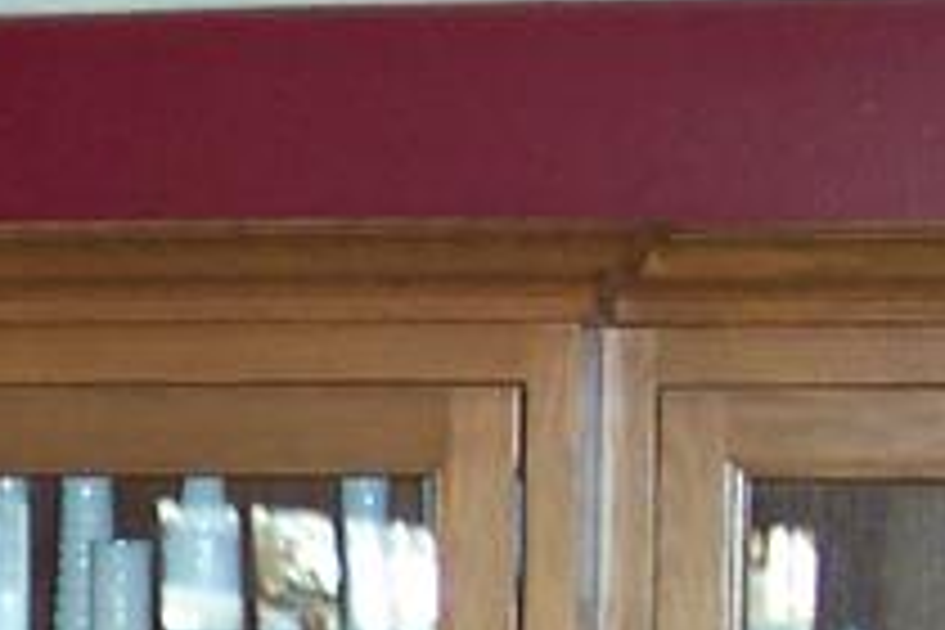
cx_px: -50
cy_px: 1393
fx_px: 4856
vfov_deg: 7.1
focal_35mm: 185
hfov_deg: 11.0
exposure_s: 1/30
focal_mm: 8
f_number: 2.8
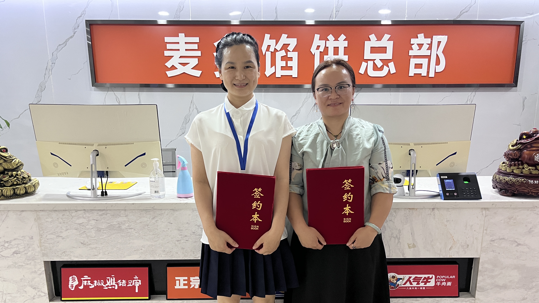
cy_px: 200
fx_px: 414
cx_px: 275
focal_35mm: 29
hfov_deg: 66.1
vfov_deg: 39.7
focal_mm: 5.1
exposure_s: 1/50
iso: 200
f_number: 1.6
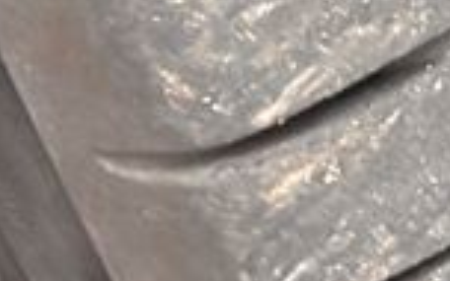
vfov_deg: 5.5
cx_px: 631
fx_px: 2845
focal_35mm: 232
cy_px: -334
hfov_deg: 8.9
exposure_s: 1/47
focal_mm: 5.96
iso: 160
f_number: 1.6
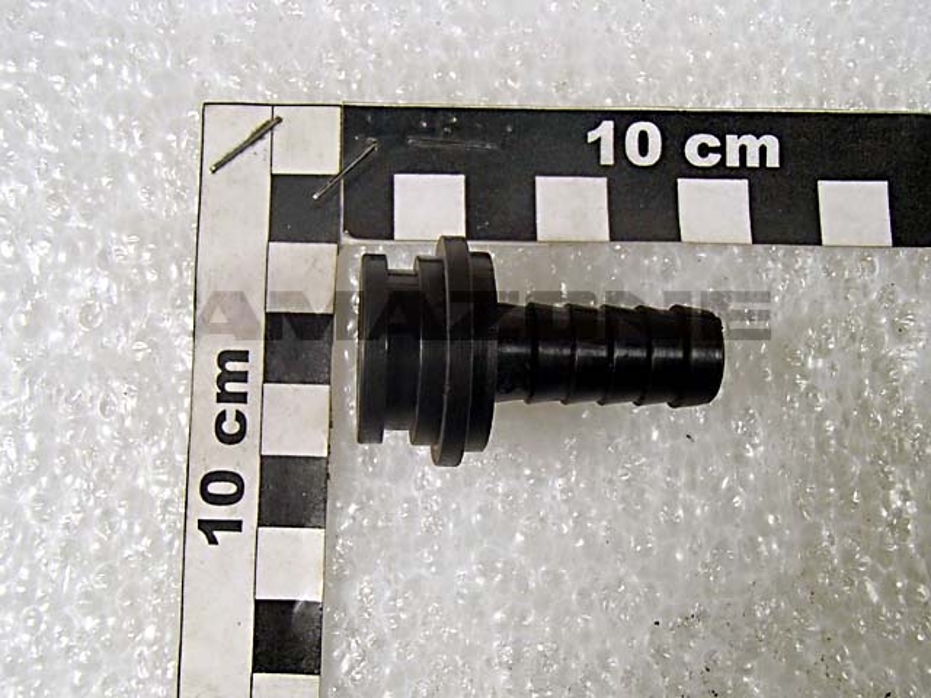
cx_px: 466
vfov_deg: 38.7
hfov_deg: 50.1
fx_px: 995
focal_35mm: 37
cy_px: 349
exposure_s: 1/160
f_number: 4.7
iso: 400
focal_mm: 6.64
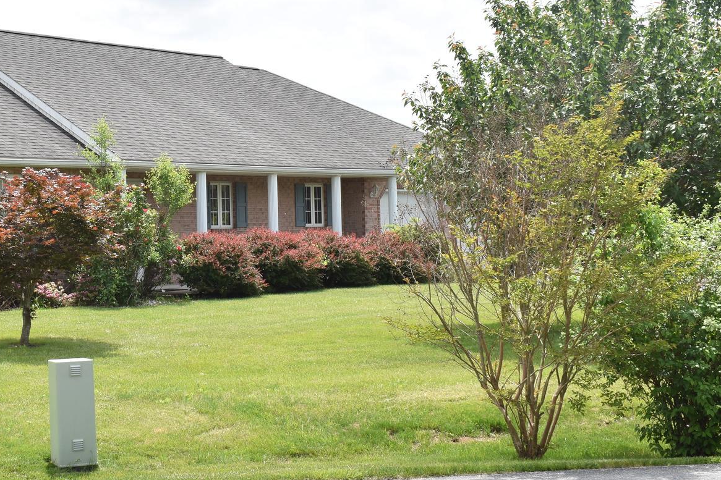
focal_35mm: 66
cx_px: 159
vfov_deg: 20.6
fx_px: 1319
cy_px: 164
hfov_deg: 29.9
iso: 100
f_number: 8
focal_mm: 25
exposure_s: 1/250
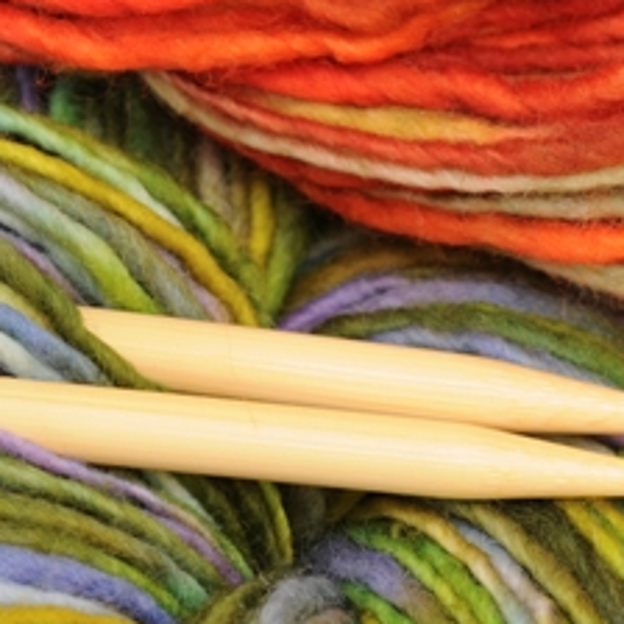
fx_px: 5442
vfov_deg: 6.6
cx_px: 326
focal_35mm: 267
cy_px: 327
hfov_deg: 6.6
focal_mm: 105
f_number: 9
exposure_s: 1/250
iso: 200
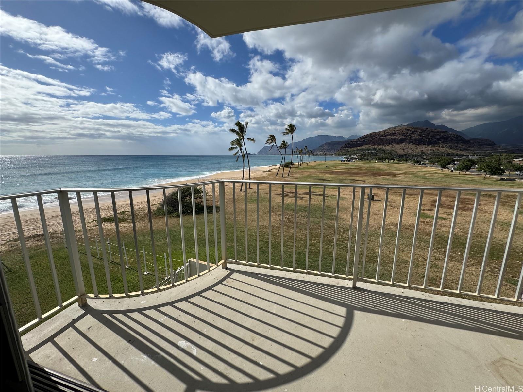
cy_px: 196
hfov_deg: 102.1
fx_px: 212
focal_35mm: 14
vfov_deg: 85.7
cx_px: 262
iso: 50
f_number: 2.2
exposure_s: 1/3717
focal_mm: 2.22
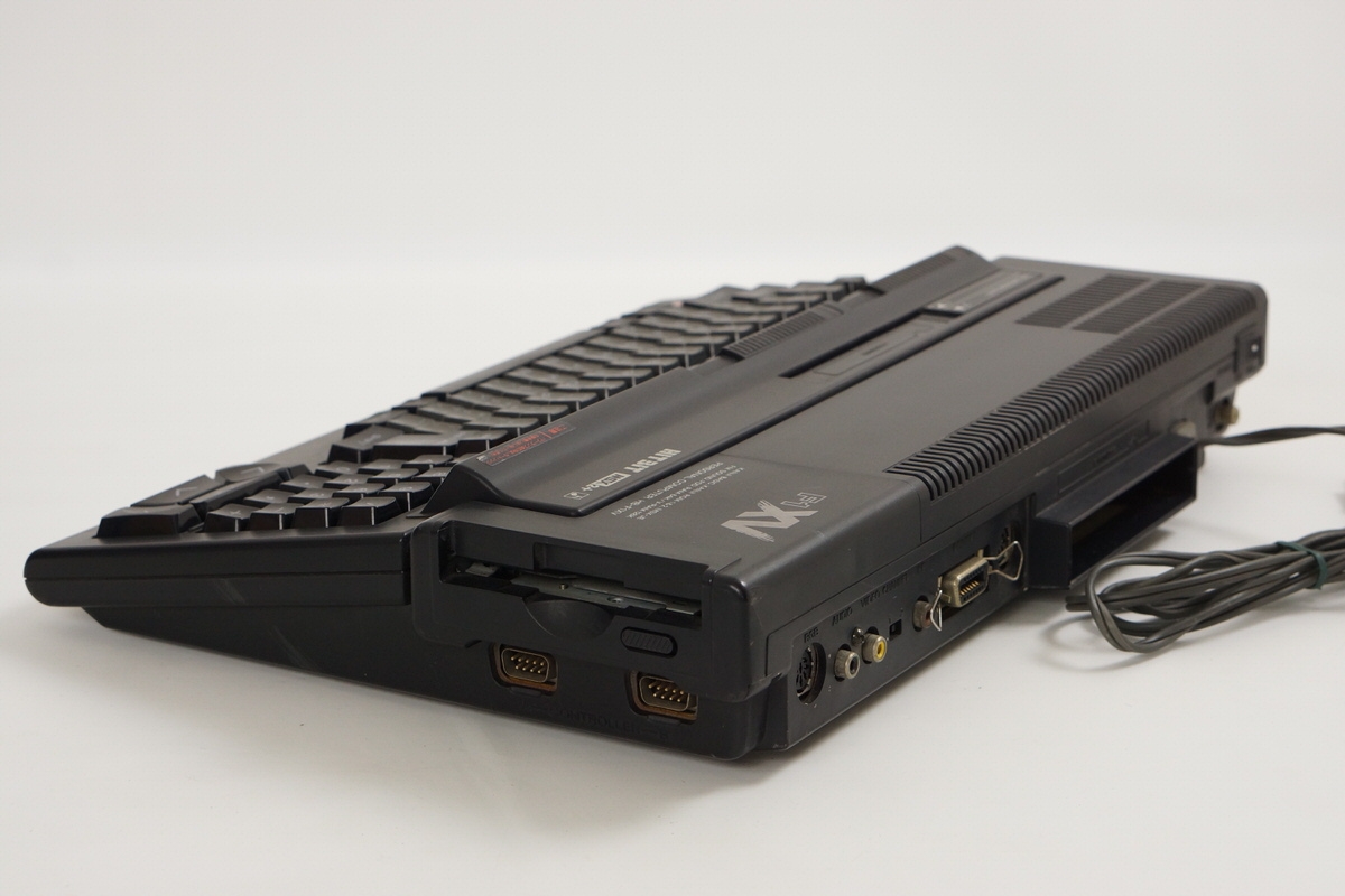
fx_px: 2802
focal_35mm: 75
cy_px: 448
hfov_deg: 27.0
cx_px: 672
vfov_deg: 18.2
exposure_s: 1/80
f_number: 6.3
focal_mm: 50
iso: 640
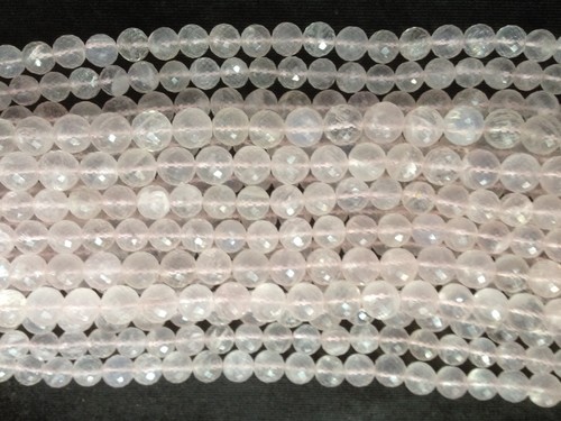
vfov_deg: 40.7
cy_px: 210
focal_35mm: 35
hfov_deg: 52.6
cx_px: 280
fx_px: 567
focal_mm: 4.28
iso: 160
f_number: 2.4
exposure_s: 1/20
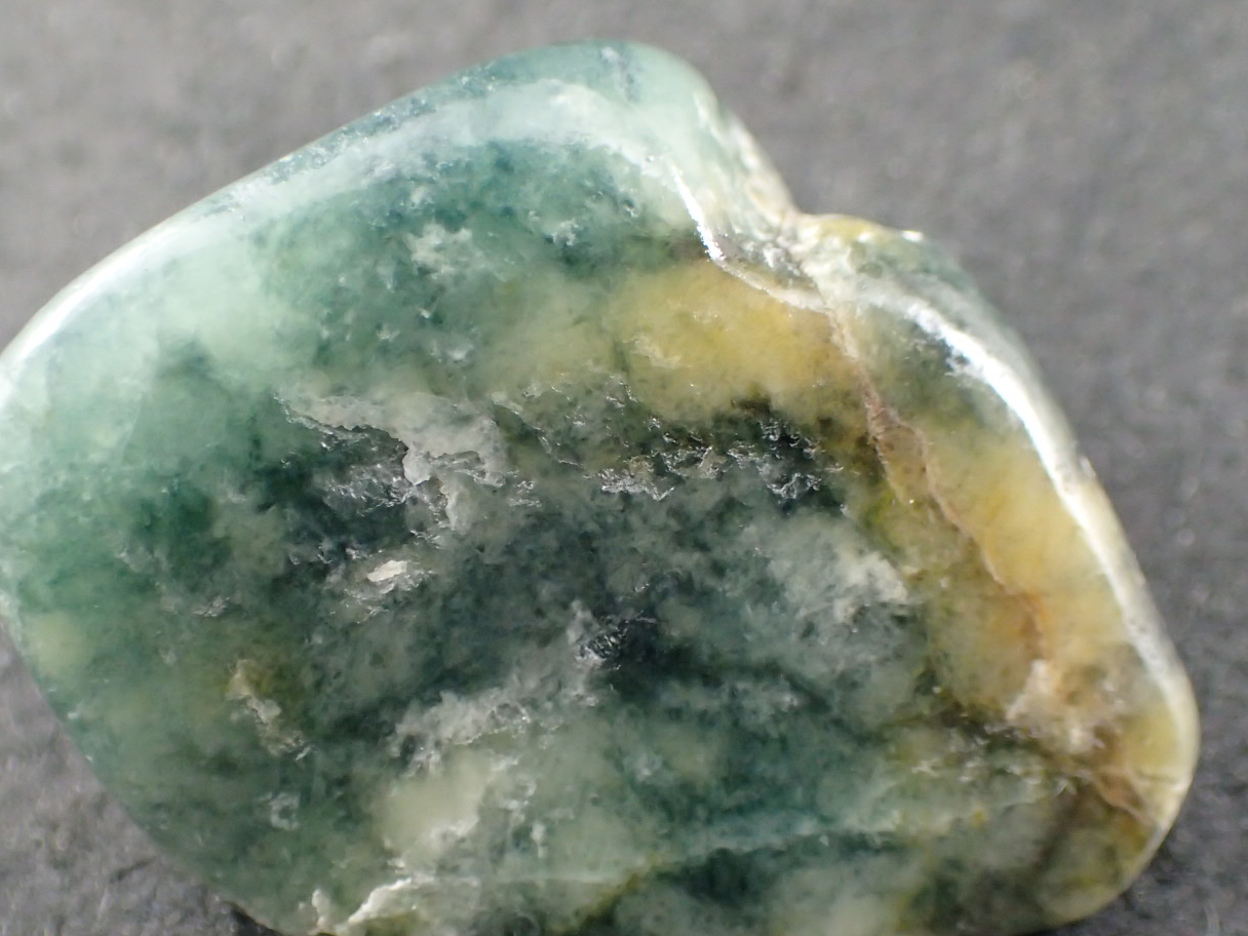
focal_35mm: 60
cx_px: 557
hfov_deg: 32.2
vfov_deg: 24.4
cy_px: 529
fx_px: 2163
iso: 500
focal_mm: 6.86
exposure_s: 1/160
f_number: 2.7
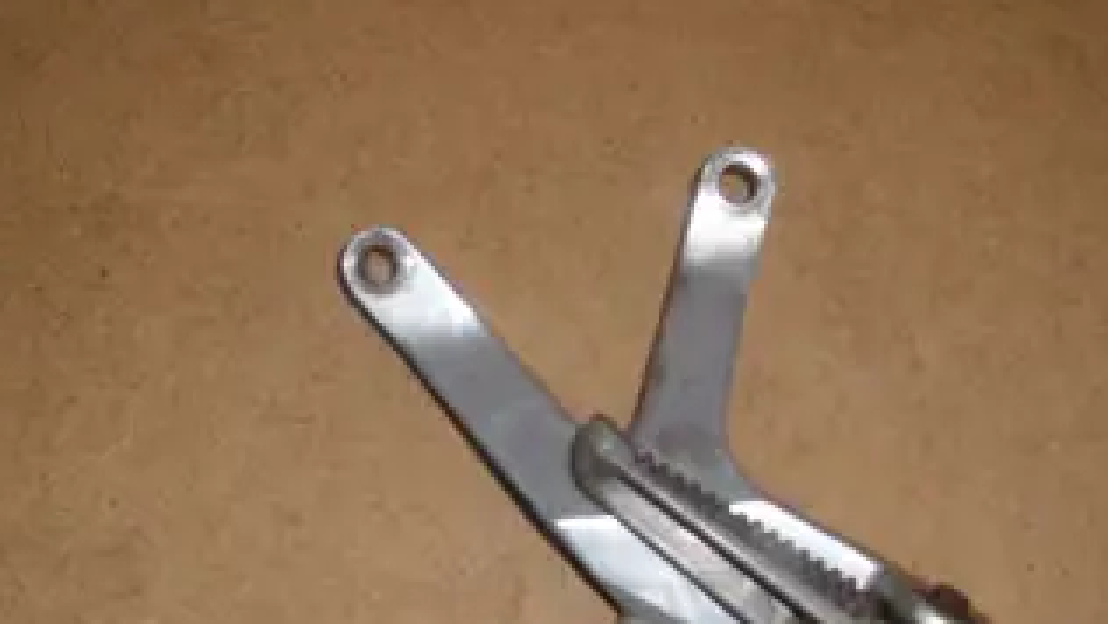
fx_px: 1705
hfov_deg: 36.0
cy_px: 379
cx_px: 519
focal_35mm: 58
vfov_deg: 20.7
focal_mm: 5.8
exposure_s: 1/30
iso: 50
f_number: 7.1
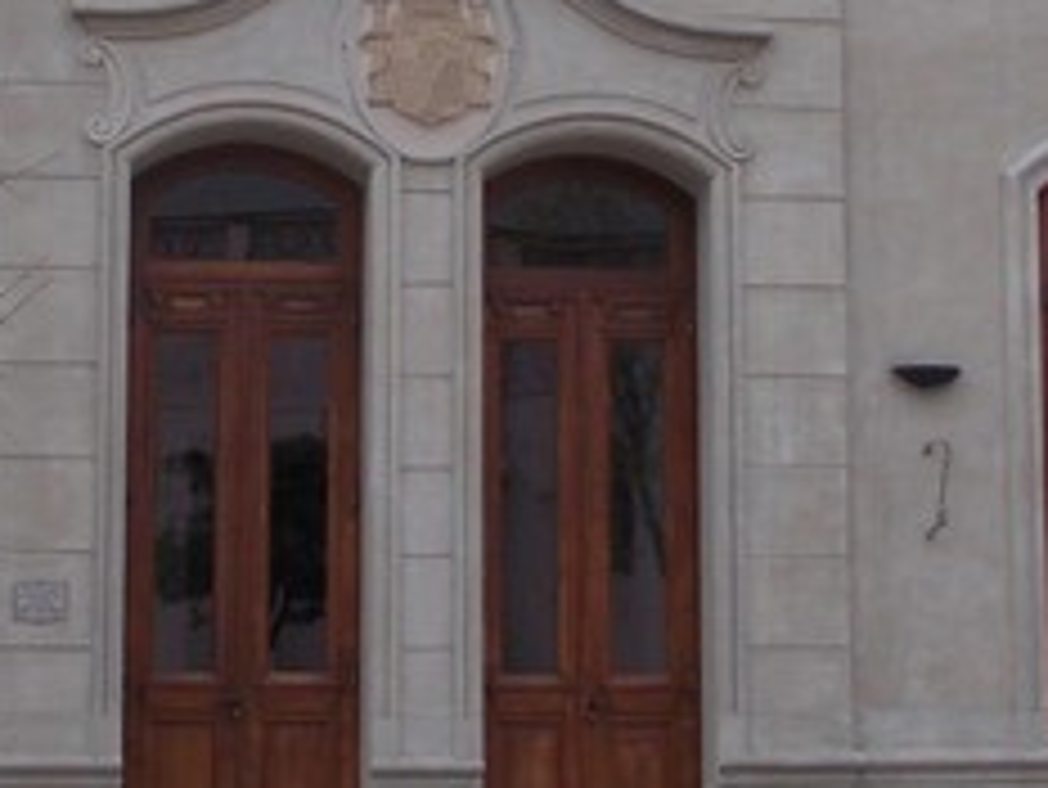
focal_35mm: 92
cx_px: 409
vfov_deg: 16.0
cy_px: 248
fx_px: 2787
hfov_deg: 21.3
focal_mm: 4
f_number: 5.4
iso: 80
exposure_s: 1/200
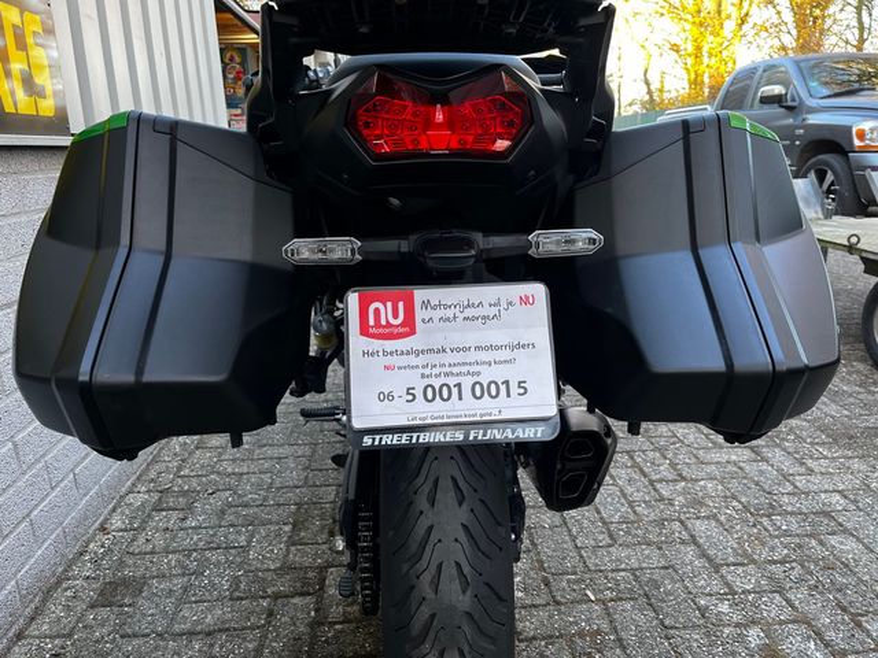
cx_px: 439
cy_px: 329
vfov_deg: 53.1
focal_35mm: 26
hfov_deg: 67.3
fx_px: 659
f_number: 1.6
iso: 125
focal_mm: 5.1
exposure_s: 1/112
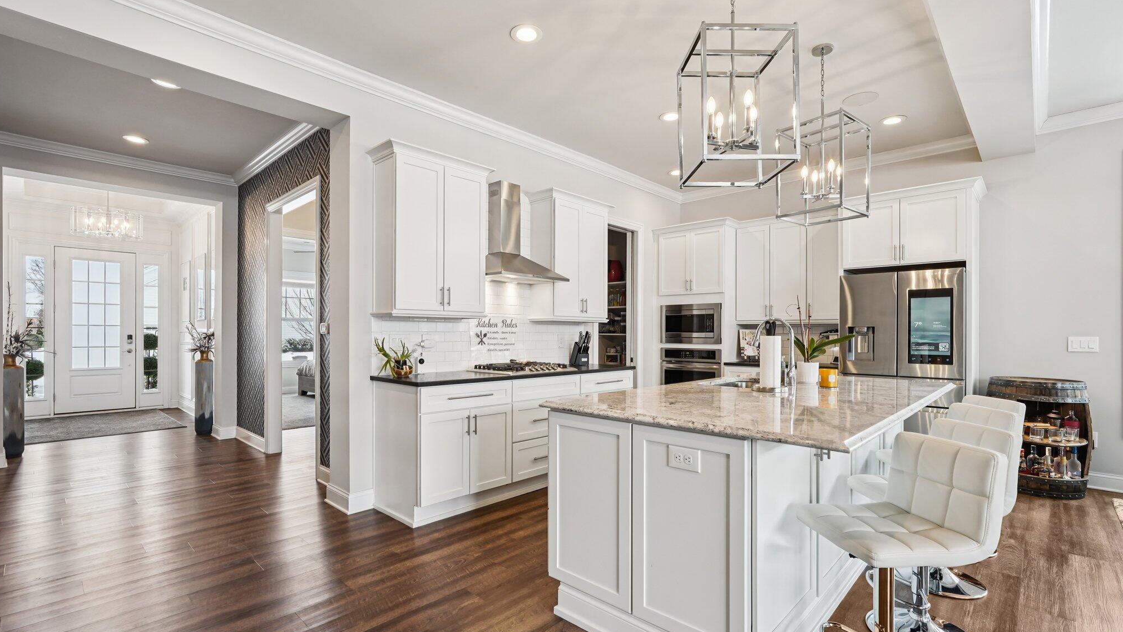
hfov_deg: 95.9
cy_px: 332
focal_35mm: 17
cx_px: 555
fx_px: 506
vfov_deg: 63.9
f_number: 8
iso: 250
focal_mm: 16
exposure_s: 1/30
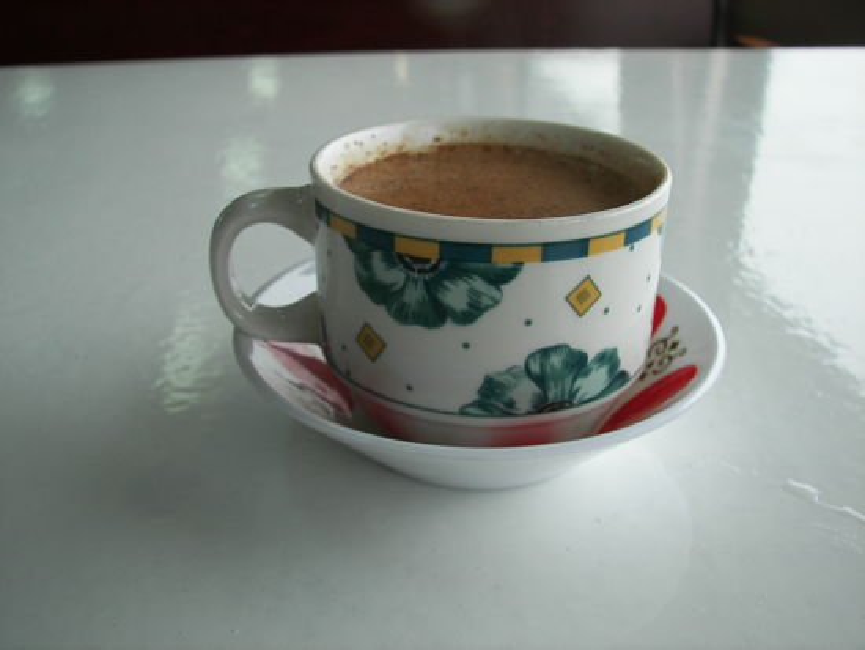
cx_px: 432
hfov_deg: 51.3
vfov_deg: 39.7
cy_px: 325
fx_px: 900
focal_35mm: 36
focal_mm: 6
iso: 50
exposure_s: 1/60
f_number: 2.8
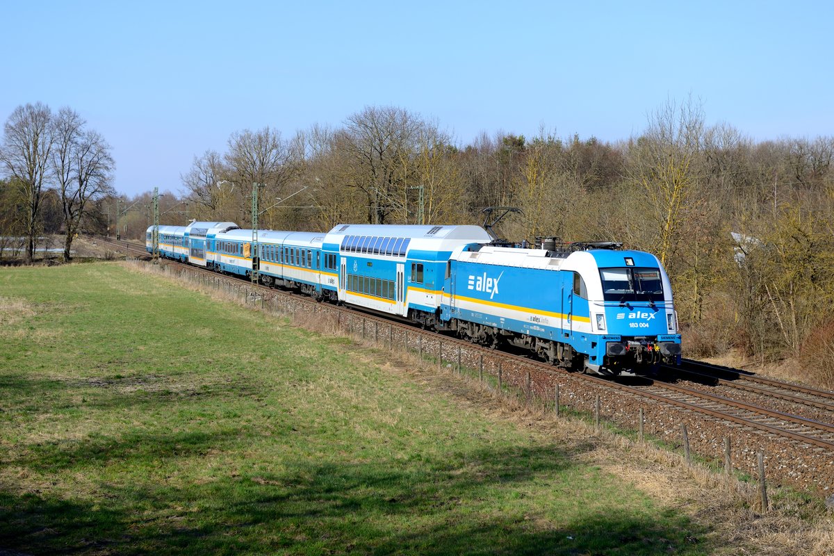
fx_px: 1622
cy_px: 278
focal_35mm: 70
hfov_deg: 28.8
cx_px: 417
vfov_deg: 19.5
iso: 250
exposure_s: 1/1600
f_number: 5.6
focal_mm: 70
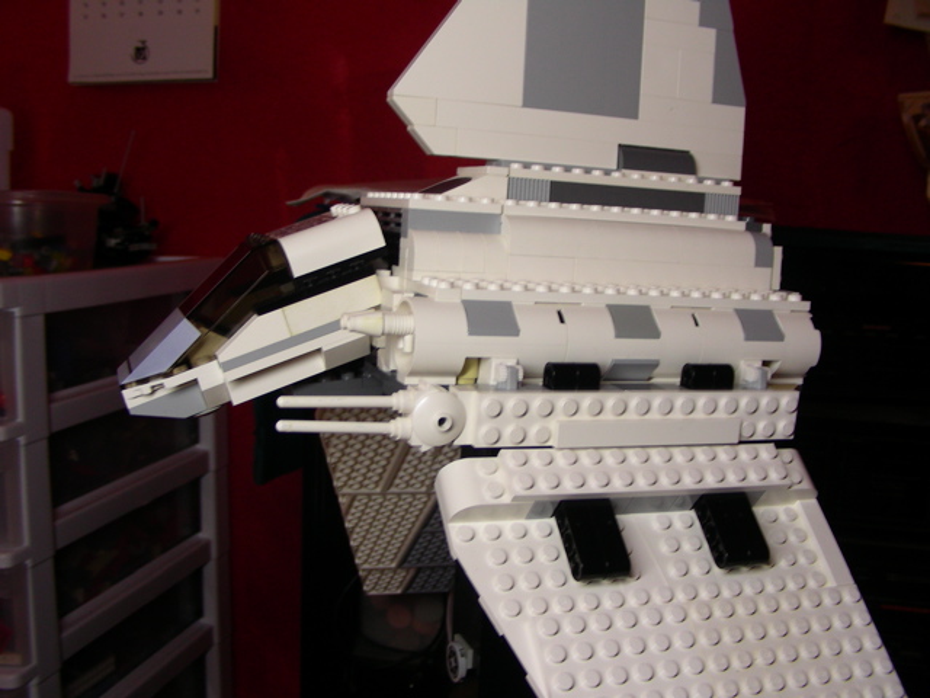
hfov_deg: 49.0
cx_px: 465
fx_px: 1021
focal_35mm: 38
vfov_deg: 37.7
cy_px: 349
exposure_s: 1/7.5
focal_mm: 6.3
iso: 50
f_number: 3.5
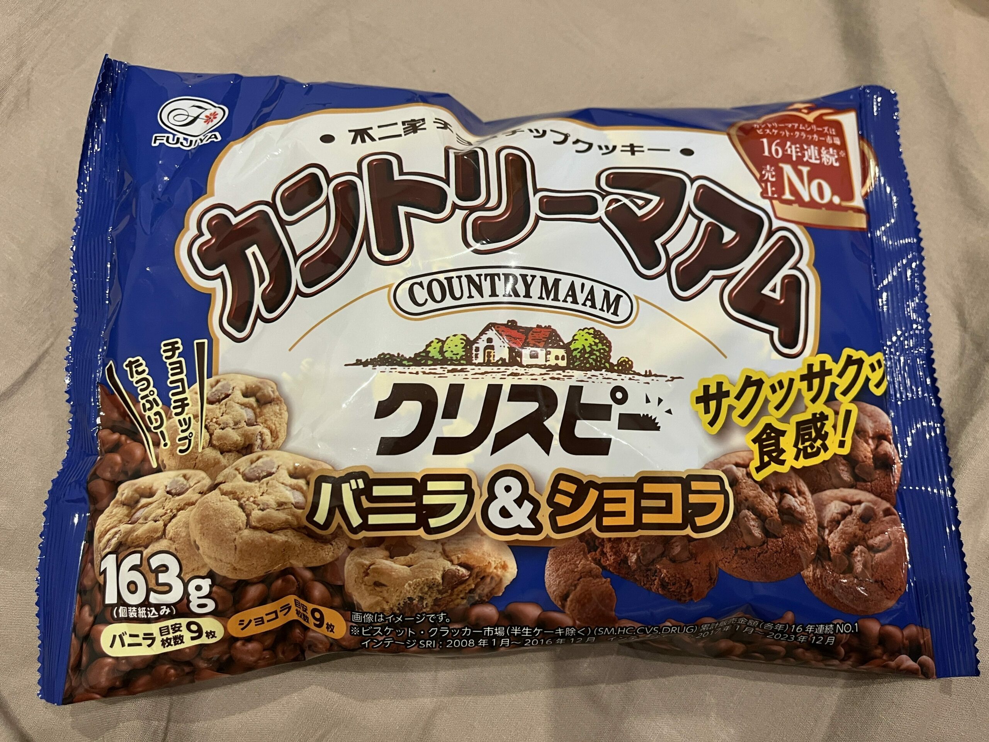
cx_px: 494
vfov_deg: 53.1
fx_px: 743
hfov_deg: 67.3
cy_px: 371
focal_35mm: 26
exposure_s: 1/50
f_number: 1.6
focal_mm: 5.1
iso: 160
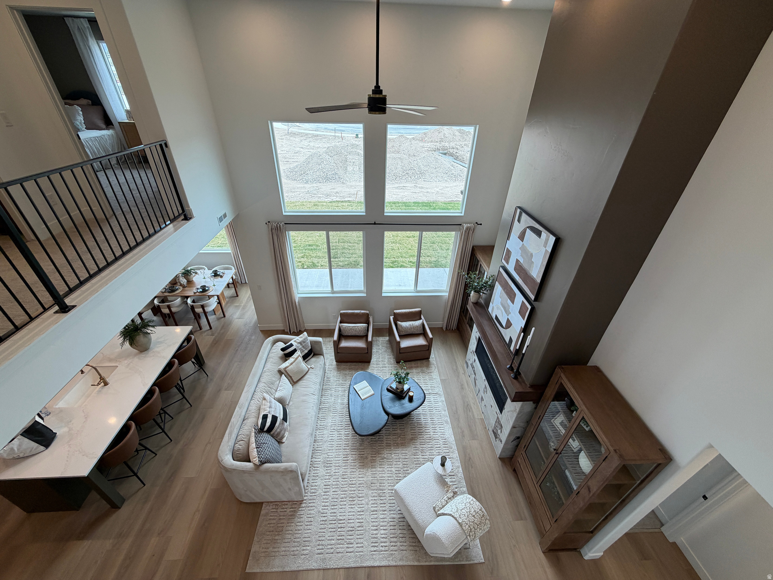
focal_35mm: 14
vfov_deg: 85.7
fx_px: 313
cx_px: 386
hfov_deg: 102.1
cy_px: 290
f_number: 2.2
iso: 64
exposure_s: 1/120
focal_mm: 2.22
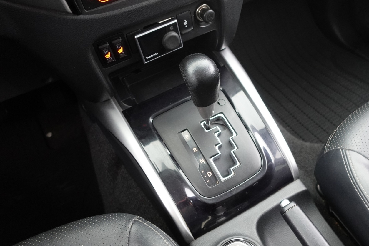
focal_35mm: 31
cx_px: 223
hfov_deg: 59.8
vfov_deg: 42.3
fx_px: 318
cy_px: 133
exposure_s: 1/8
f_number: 1.8
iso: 1250
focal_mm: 9.4
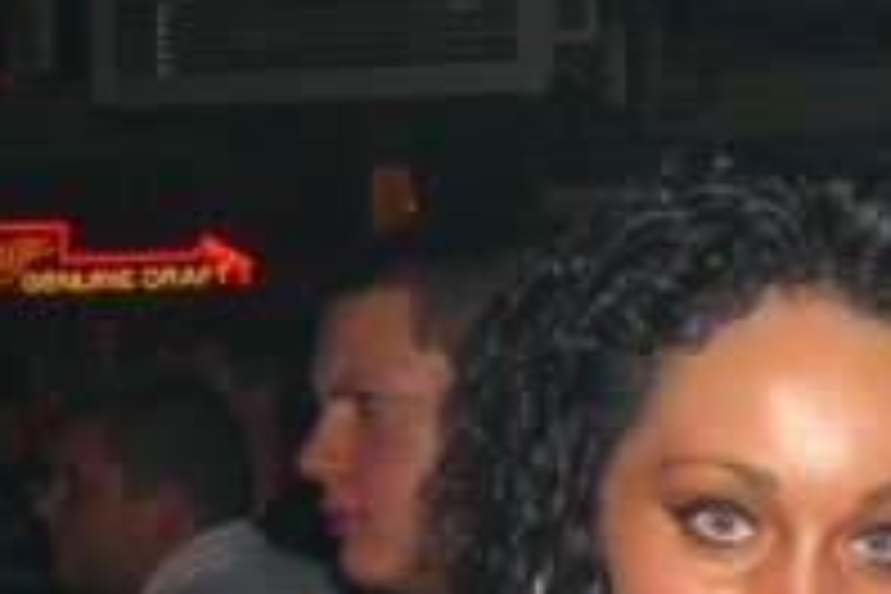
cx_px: 932
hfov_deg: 16.6
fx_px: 2970
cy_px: 828
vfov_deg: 11.1
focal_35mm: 120
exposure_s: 1/60
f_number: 2.8
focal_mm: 7.9
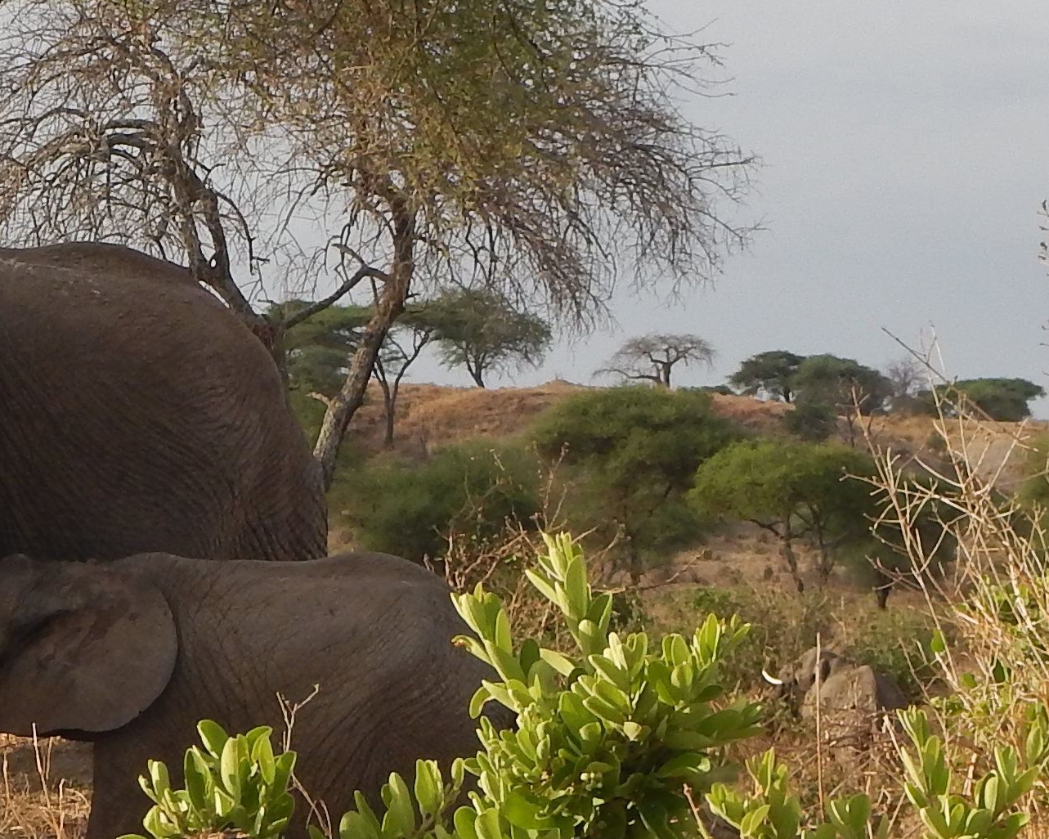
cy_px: 121
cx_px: -4
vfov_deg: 6.2
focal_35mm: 249
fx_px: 7729
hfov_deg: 7.7
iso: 125
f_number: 4.3
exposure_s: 1/320
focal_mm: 12.8
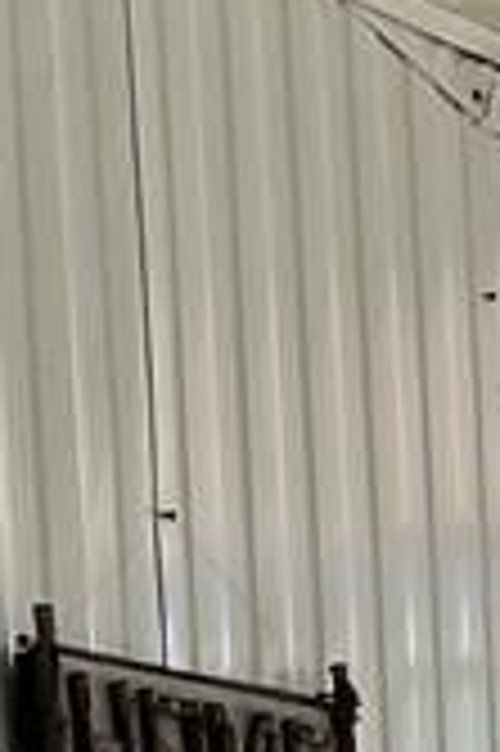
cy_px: 1567
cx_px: 1108
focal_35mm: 259
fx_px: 5407
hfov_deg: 5.2
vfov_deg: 7.6
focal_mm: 5.1
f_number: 1.6
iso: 50
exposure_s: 1/393
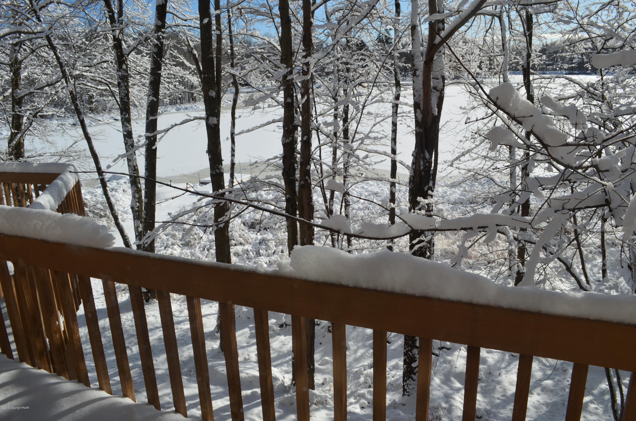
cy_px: 210
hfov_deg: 67.5
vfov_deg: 47.7
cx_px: 318
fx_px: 476
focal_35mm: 27
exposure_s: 1/200
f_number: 13
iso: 100
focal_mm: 18
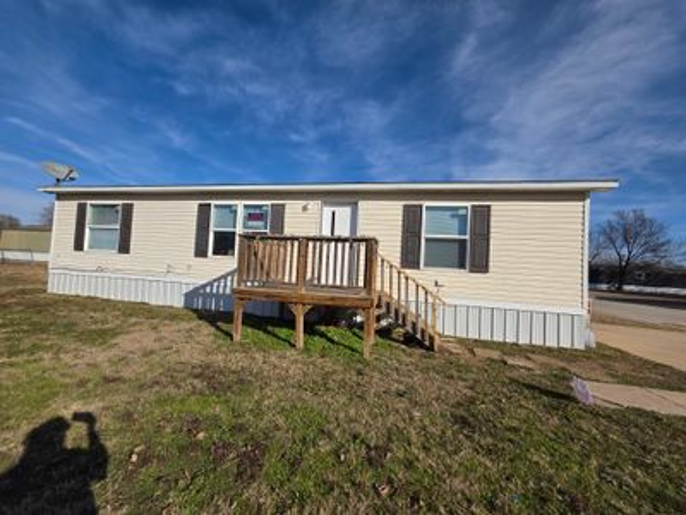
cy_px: 258
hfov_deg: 106.2
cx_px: 343
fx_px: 258
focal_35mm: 13
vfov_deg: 89.9
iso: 40
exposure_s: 1/3618
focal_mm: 2.2
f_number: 1.9
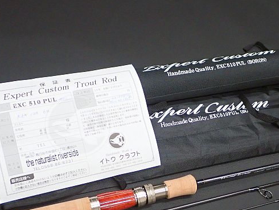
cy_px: 143
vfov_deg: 23.5
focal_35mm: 62
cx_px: 183
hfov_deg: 31.0
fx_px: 500
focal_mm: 6.86
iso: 640
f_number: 2.7
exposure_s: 1/40
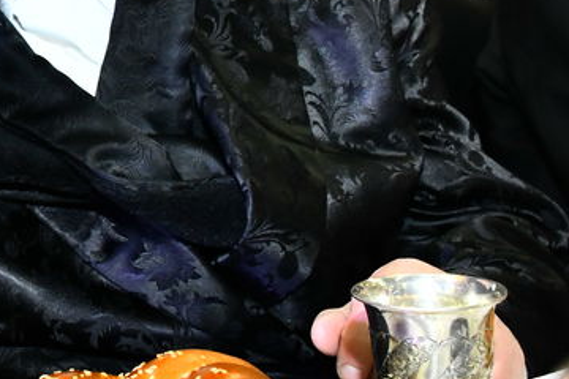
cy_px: -58
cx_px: -296
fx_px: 1723
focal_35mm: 109
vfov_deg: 12.3
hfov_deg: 16.9
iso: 2000
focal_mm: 28
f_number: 6.3
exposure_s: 1/125
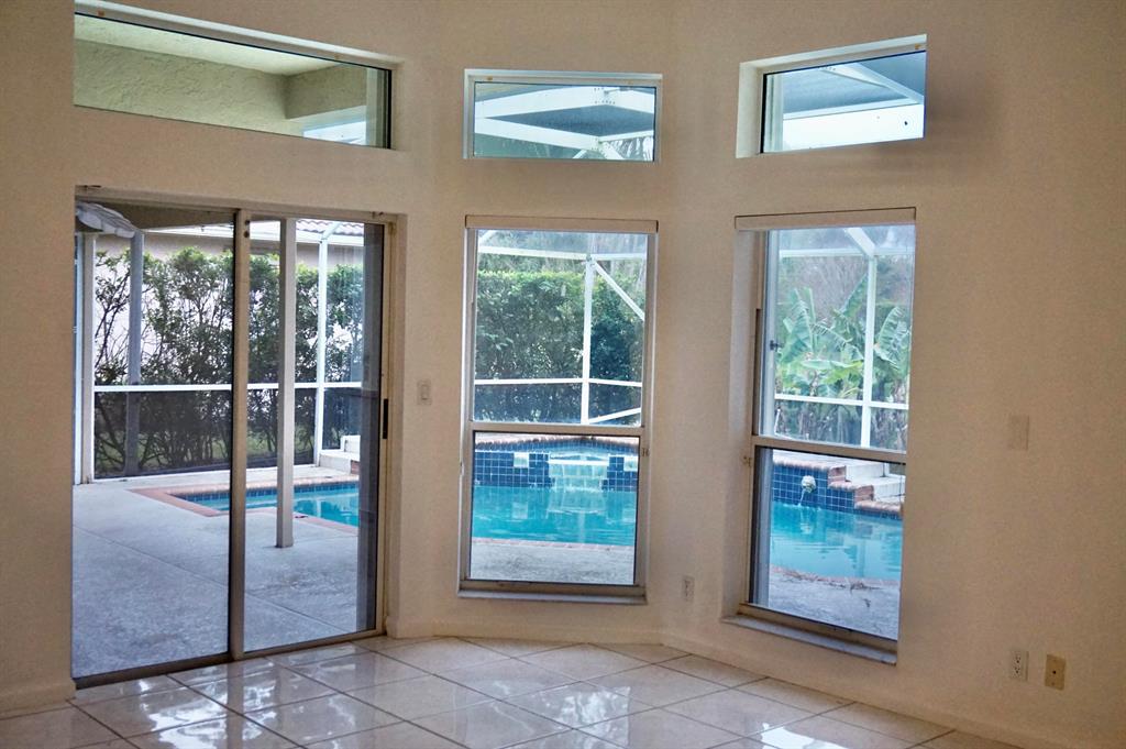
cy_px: 374
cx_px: 563
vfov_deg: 34.2
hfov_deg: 49.6
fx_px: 1219
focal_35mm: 39
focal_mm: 26
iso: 1250
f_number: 4.5
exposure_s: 1/160
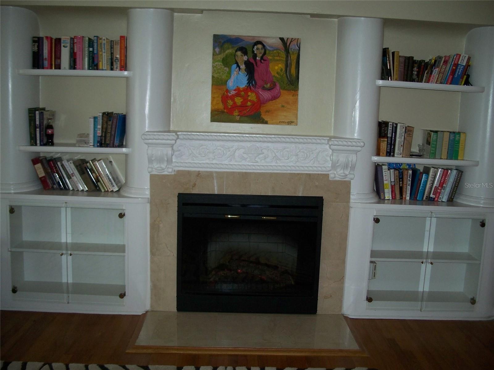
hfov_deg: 50.1
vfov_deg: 38.7
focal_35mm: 37
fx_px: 528
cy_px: 185
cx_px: 247
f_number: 2.8
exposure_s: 1/60
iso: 200
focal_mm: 7.8
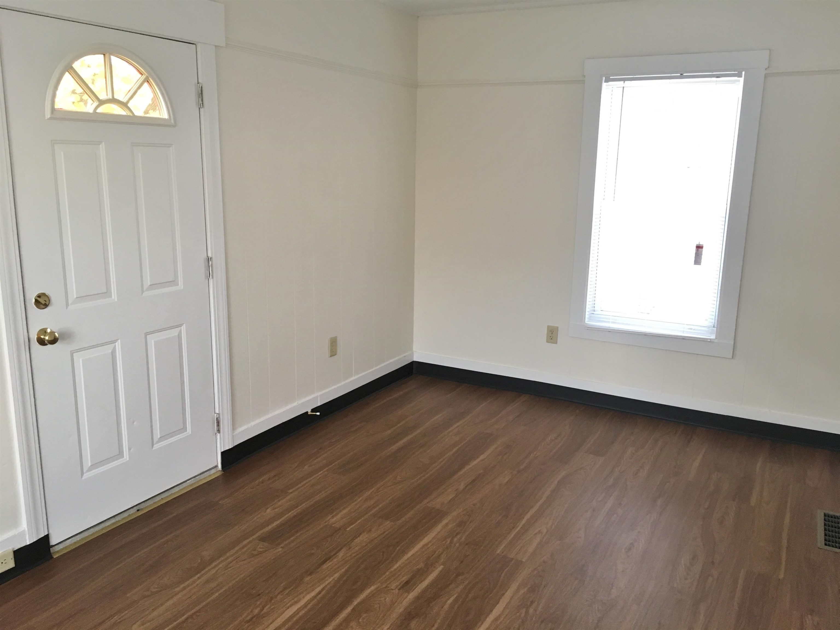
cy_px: 315
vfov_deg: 48.2
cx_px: 420
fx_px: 704
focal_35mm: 29
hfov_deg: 61.7
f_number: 2.2
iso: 100
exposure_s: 1/30
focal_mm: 4.15
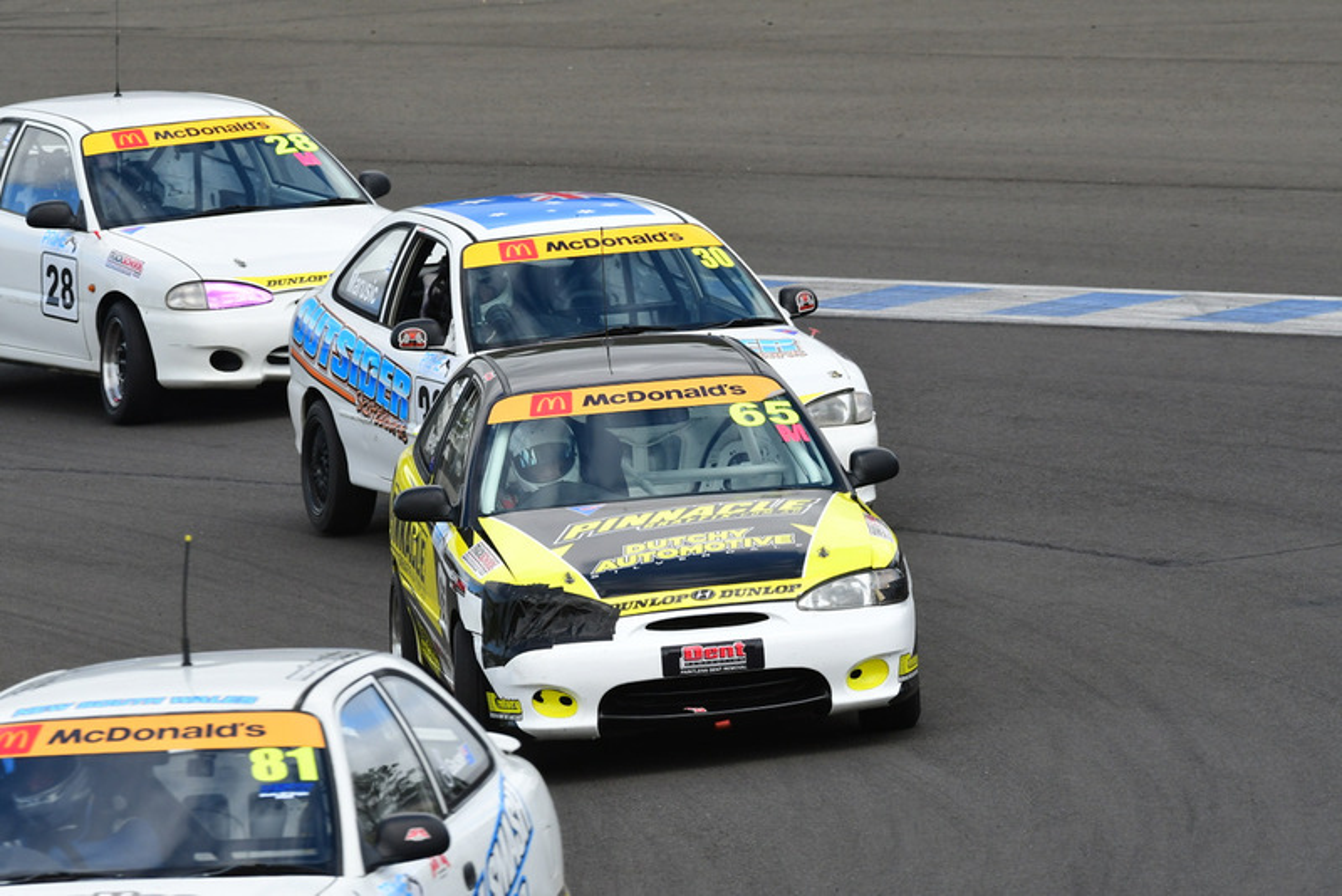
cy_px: 448
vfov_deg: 3.3
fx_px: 15661
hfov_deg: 4.9
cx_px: 671
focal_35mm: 420
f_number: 10
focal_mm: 280
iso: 640
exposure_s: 1/640
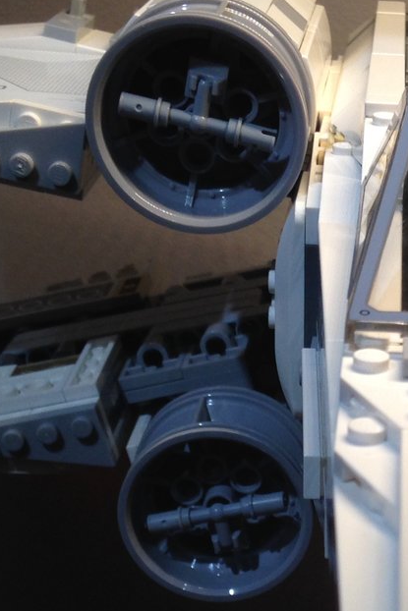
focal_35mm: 90
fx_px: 1529
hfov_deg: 14.8
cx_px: 466
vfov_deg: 22.4
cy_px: 465
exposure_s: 1/40
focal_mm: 4.12
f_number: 2.4
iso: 64
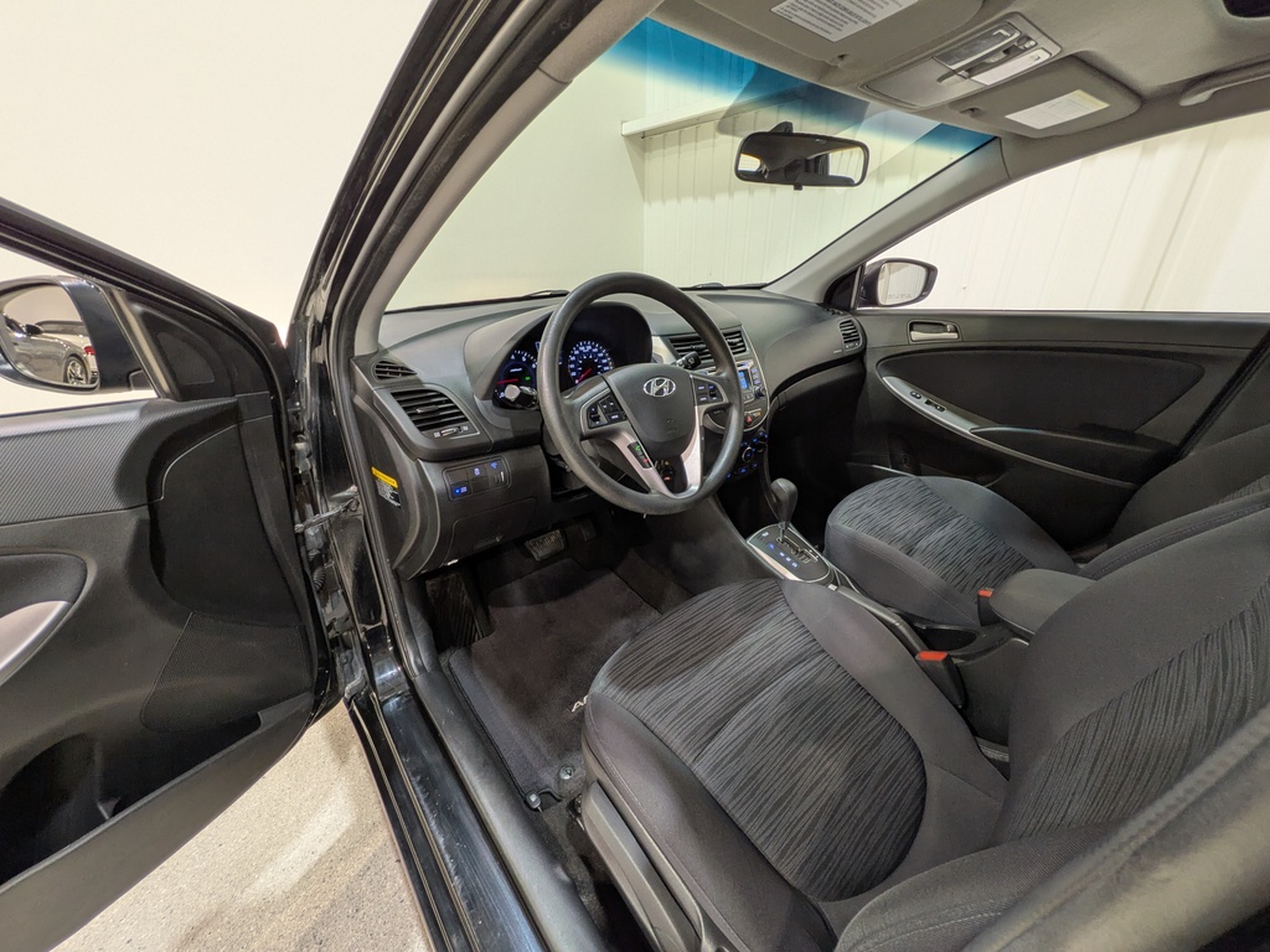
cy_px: 476
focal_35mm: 14
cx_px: 635
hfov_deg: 102.1
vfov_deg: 85.7
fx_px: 514
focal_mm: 1.83
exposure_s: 1/25
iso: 61
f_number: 2.2
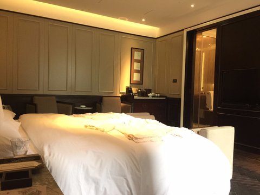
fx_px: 218
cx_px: 130
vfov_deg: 48.2
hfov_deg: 61.7
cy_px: 98
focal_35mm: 29
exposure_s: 1/15
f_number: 2.2
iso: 125
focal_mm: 4.15
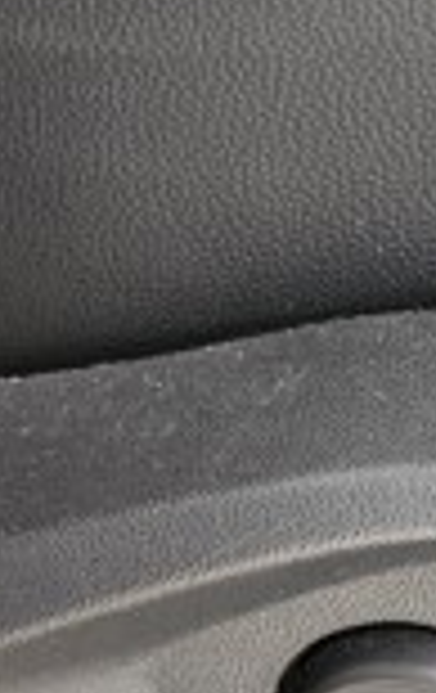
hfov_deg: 12.0
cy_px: 729
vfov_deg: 19.8
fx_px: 1910
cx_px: 787
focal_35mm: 101
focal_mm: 6.3
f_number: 1.7
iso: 640
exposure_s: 1/33
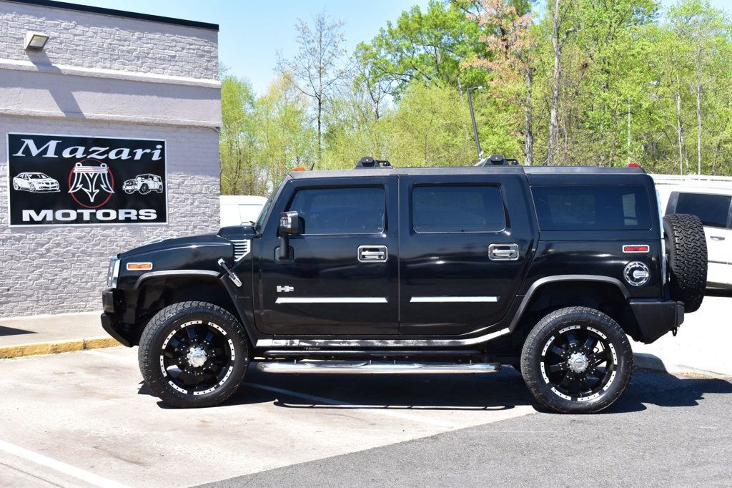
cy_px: 244
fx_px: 1037
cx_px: 366
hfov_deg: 38.9
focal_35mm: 51
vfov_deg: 26.5
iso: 400
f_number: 10
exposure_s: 1/320
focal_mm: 34
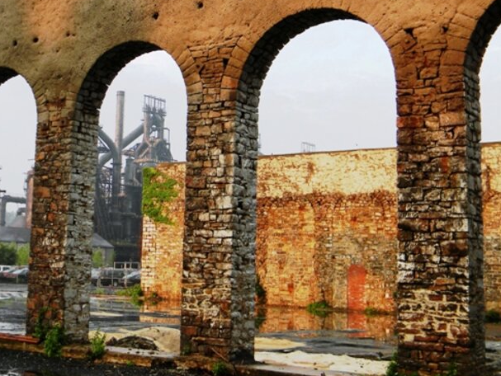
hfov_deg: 35.3
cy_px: 143
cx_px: 180
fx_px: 782
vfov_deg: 27.0
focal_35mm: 54
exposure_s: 1/120
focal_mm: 7.3
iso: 80
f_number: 3.8
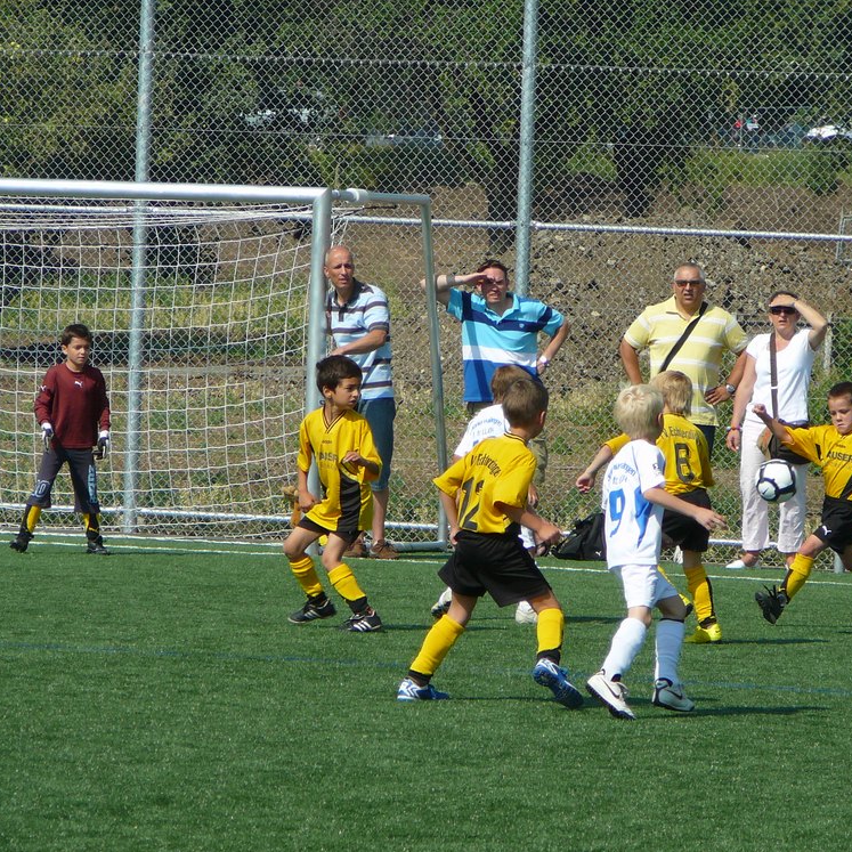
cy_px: 427
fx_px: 7546
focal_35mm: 271
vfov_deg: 6.5
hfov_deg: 6.5
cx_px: 435
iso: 80
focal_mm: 34.1
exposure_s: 1/800
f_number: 4.1
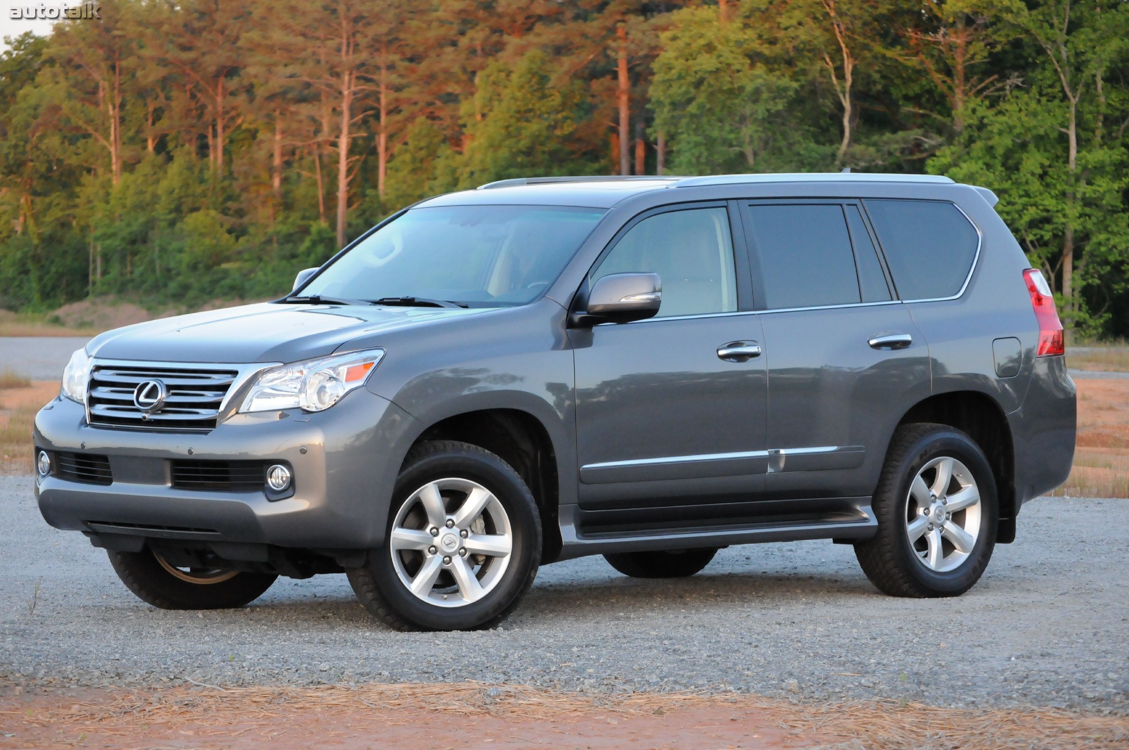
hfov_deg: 16.1
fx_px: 3994
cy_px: 375
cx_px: 564
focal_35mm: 128
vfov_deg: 10.7
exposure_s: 1/250
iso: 2000
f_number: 6.3
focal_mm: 85
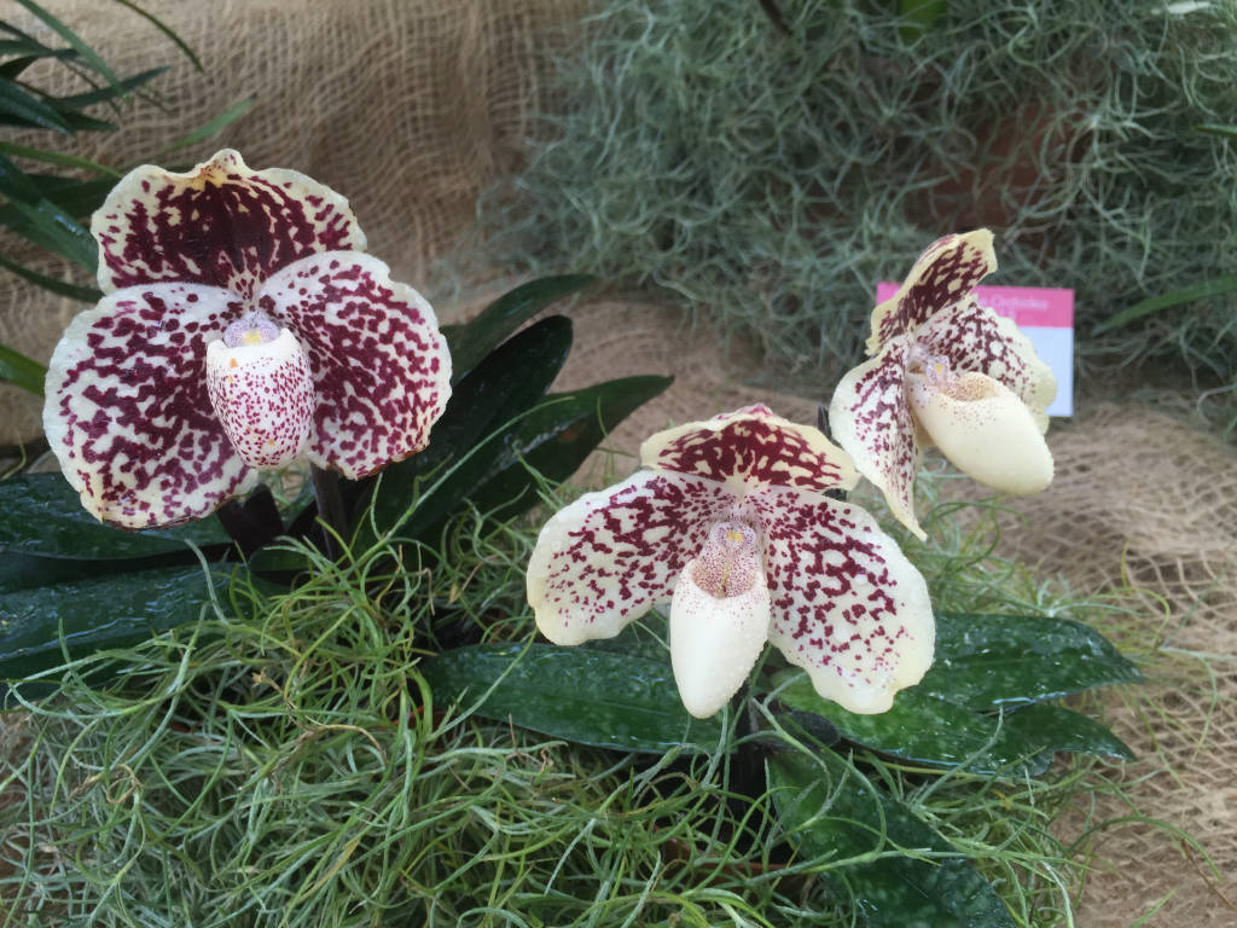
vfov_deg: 48.2
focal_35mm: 29
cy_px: 464
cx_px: 618
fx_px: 1036
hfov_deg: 61.7
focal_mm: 4.15
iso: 50
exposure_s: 1/120
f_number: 2.2
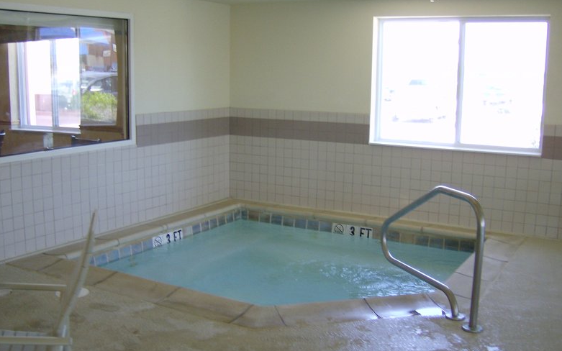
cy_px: 200
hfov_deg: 50.4
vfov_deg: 32.7
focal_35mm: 39
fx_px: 597
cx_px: 285
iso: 124
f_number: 2.8
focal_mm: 6
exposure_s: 1/60
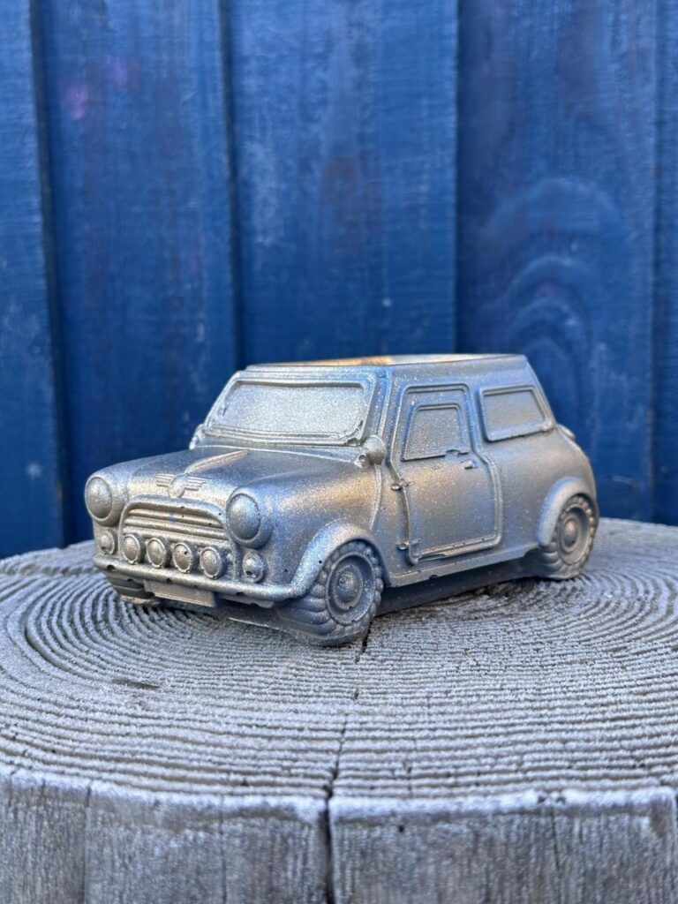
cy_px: 452
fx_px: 1254
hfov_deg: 30.3
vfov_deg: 39.7
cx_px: 339
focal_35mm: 48
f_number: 1.78
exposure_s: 1/219
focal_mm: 6.86
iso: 50
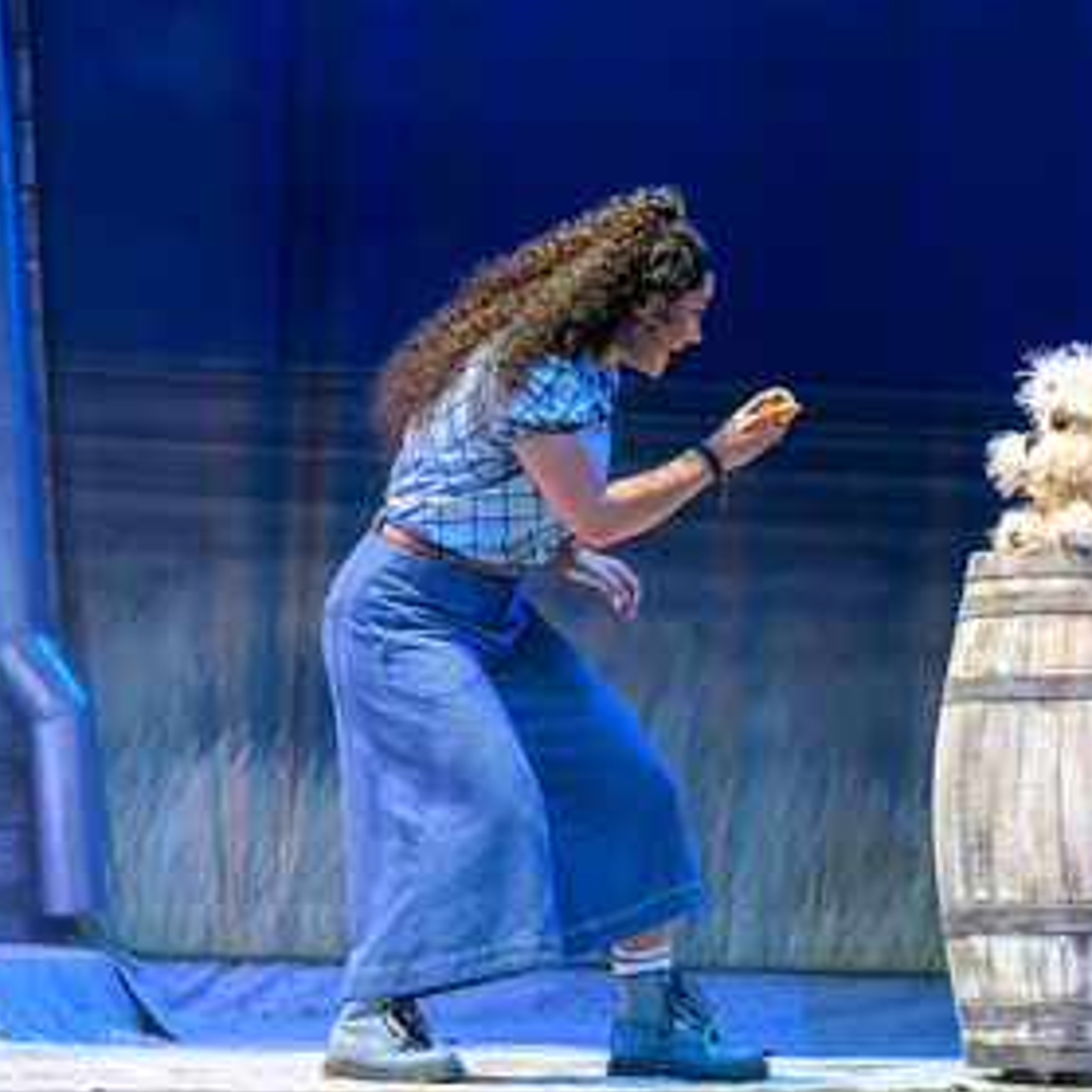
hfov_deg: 9.3
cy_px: 548
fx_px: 6674
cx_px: 777
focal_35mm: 187
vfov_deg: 9.4
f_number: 3.2
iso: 3200
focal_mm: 145
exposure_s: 1/250
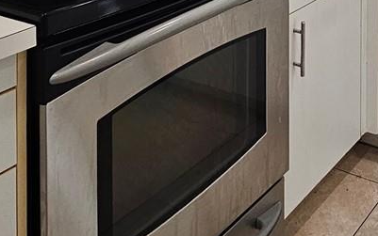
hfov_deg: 35.5
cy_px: -184
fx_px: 567
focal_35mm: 55
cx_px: 312
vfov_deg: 18.6
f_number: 2.2
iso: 80
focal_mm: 2.2
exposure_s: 1/60
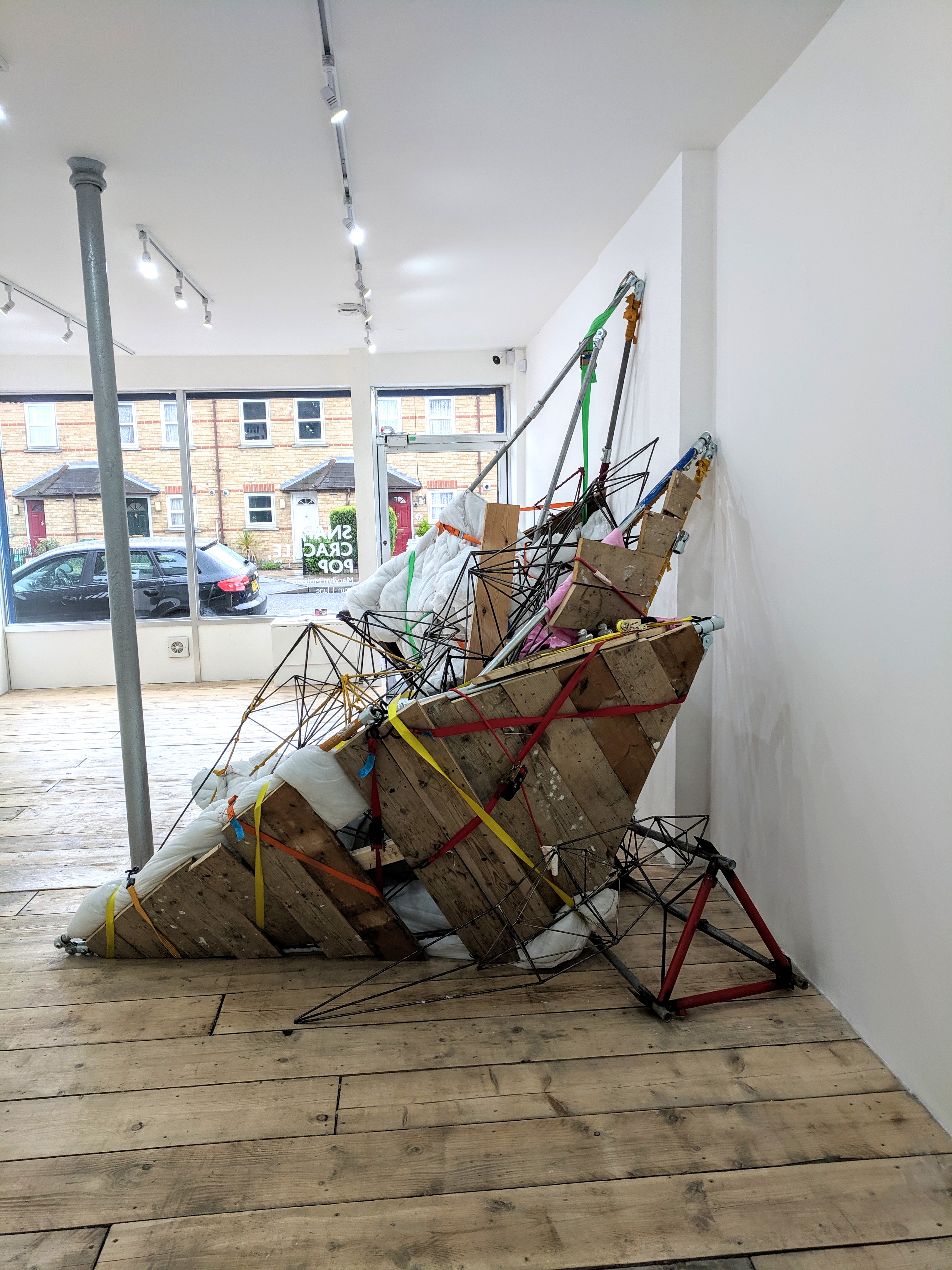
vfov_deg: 67.3
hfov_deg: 53.1
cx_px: 476
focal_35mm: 26
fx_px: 953
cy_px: 635
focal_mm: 4.67
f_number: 2
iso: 92
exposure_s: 1/100
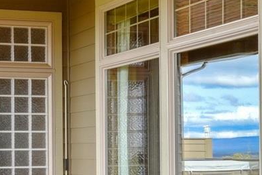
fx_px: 837
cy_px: 158
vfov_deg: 11.8
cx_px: 82
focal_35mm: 115
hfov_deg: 17.7
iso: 200
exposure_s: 1/13
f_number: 16
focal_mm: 30
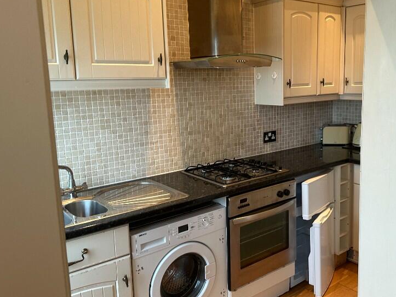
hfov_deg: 53.3
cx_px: 250
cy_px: 142
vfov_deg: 41.8
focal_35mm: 34
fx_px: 389
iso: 250
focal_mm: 6.86
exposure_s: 1/50
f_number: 1.78
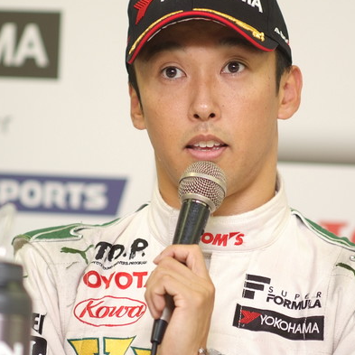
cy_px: 154
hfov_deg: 7.1
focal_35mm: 246
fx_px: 2854
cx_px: 199
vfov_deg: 7.1
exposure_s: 1/125
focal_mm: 105
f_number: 2.5
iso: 400
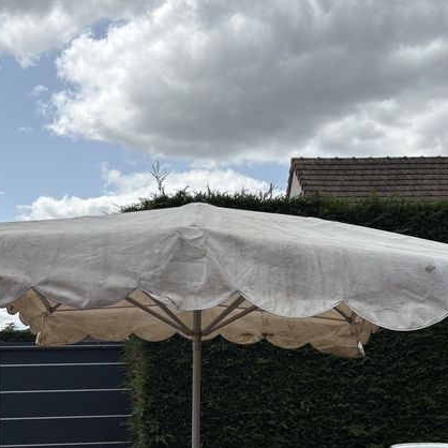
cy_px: 312
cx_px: 184
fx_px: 805
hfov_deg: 31.0
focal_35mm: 55
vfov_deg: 30.8
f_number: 1.6
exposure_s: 1/5348
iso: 50
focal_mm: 5.96
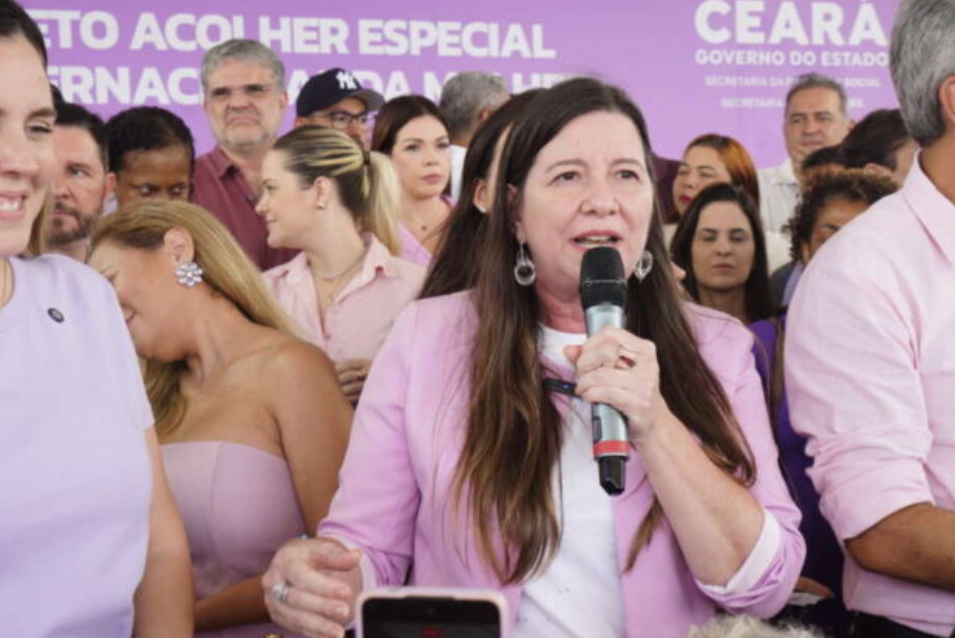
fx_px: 1540
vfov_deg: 23.4
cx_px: 481
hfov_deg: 34.5
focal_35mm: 58
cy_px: 336
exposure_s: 1/160
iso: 500
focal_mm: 35
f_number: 6.3
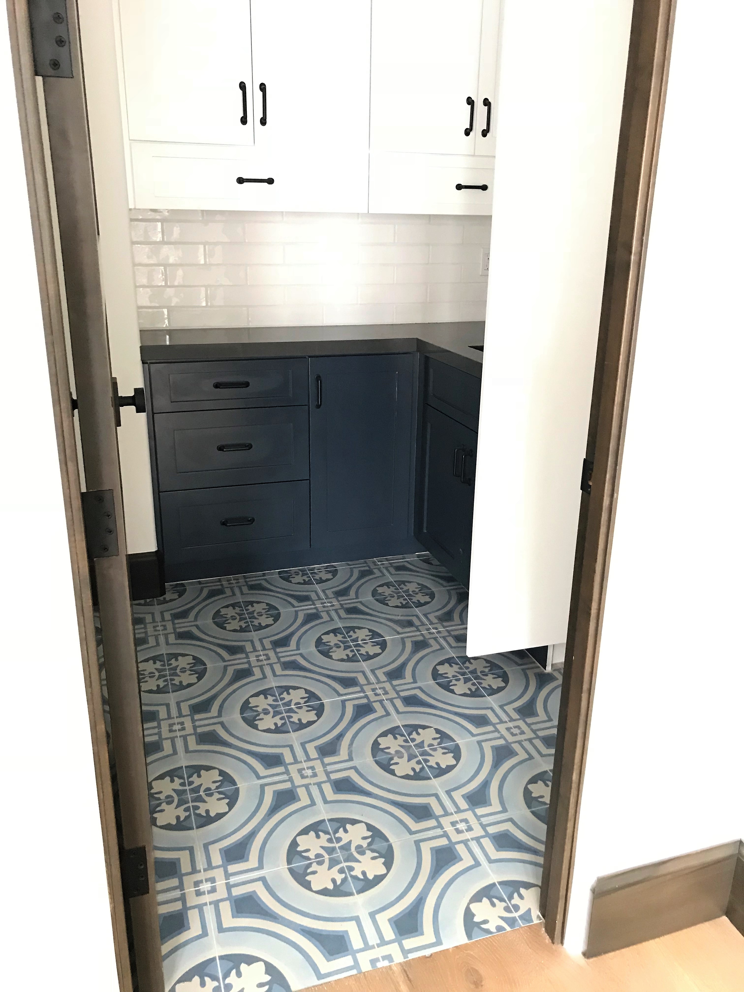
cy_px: 496
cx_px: 372
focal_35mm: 28
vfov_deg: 63.4
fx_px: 802
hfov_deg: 49.7
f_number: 1.8
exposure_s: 1/9
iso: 100
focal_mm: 3.99
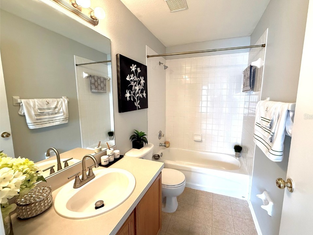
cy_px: 116
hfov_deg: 98.0
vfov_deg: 81.7
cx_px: 167
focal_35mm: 15
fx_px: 136
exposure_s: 1/120
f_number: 2.2
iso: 200
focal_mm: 2.22
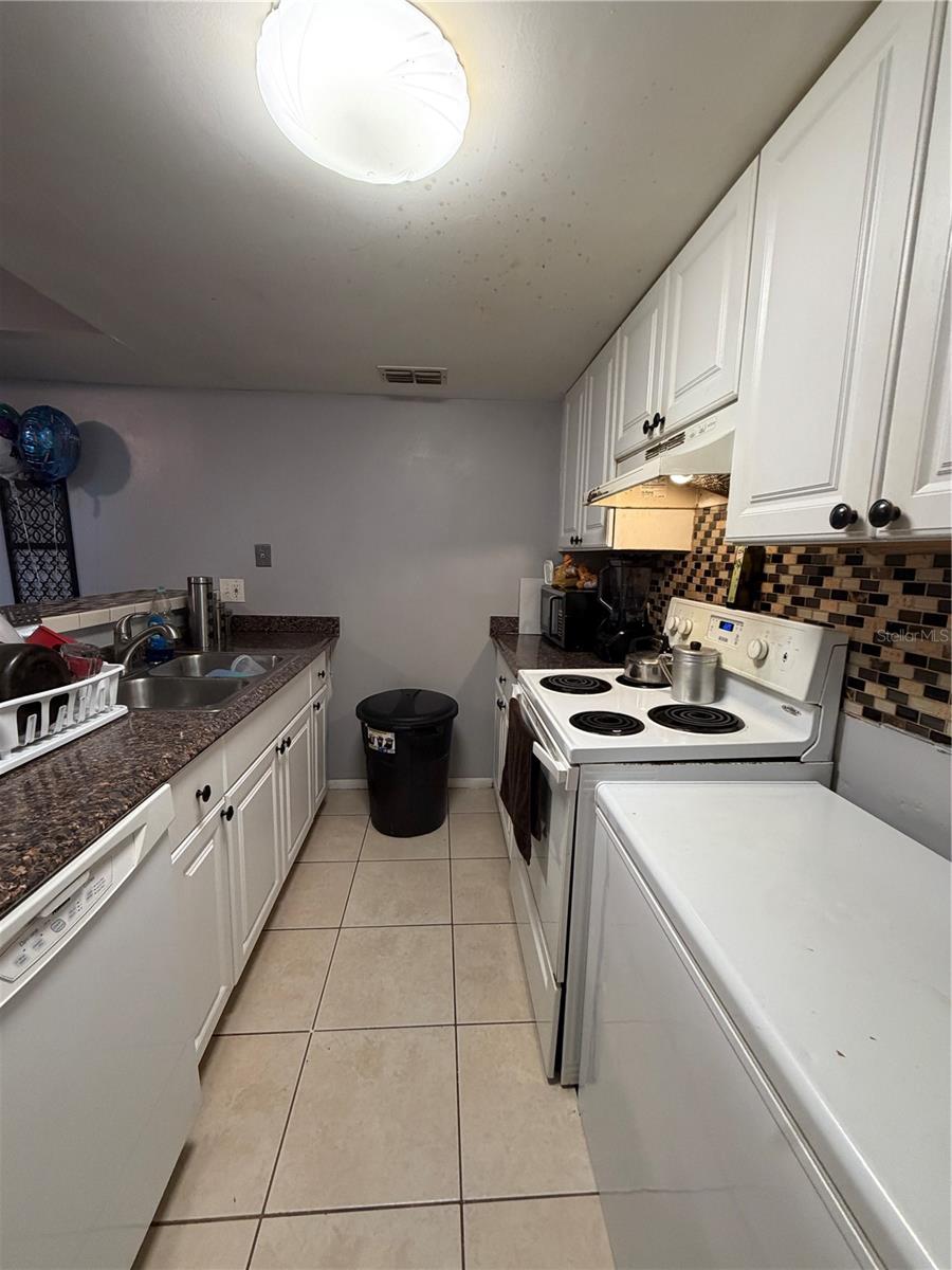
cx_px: 476
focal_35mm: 14
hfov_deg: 85.7
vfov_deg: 102.1
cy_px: 635
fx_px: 513
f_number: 2.2
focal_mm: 2.22
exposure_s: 1/60
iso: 250
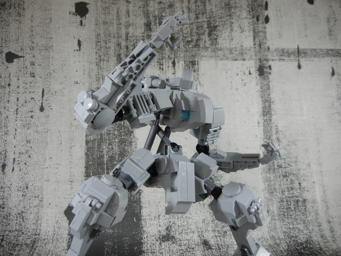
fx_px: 296
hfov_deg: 60.0
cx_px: 170
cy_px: 128
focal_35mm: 30
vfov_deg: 46.8
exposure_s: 1/64
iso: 400
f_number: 3.5
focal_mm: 5.4
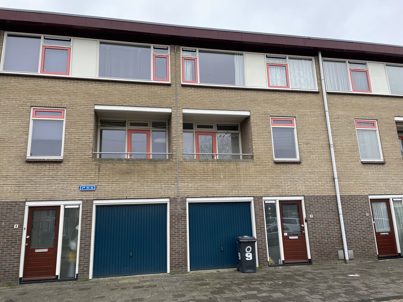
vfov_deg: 53.1
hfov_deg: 67.3
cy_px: 151
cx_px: 202
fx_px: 303
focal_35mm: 26
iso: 32
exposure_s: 1/543
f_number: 1.6
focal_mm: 4.2
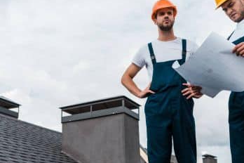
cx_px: 145
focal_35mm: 57
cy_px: 113
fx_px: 386
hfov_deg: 34.9
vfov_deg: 23.6
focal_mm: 31
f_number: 3.5
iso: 100
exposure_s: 1/2000
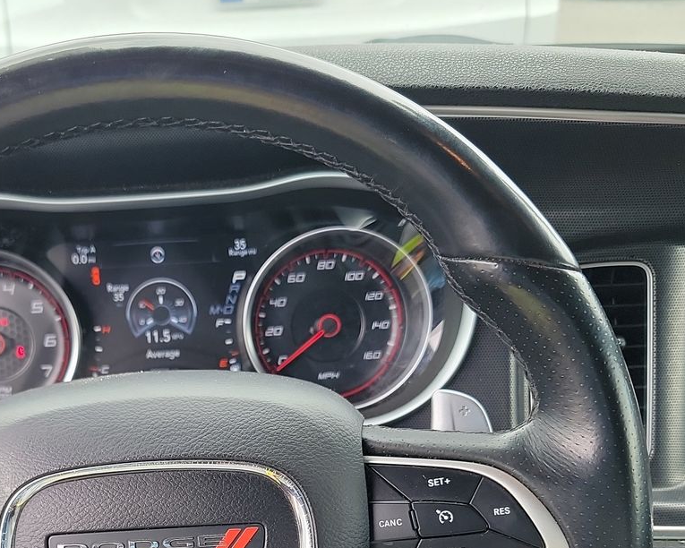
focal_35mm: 49
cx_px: 174
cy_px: 526
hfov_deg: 37.2
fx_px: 993
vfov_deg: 29.2
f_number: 1.8
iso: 71
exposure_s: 1/59
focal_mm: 6.7
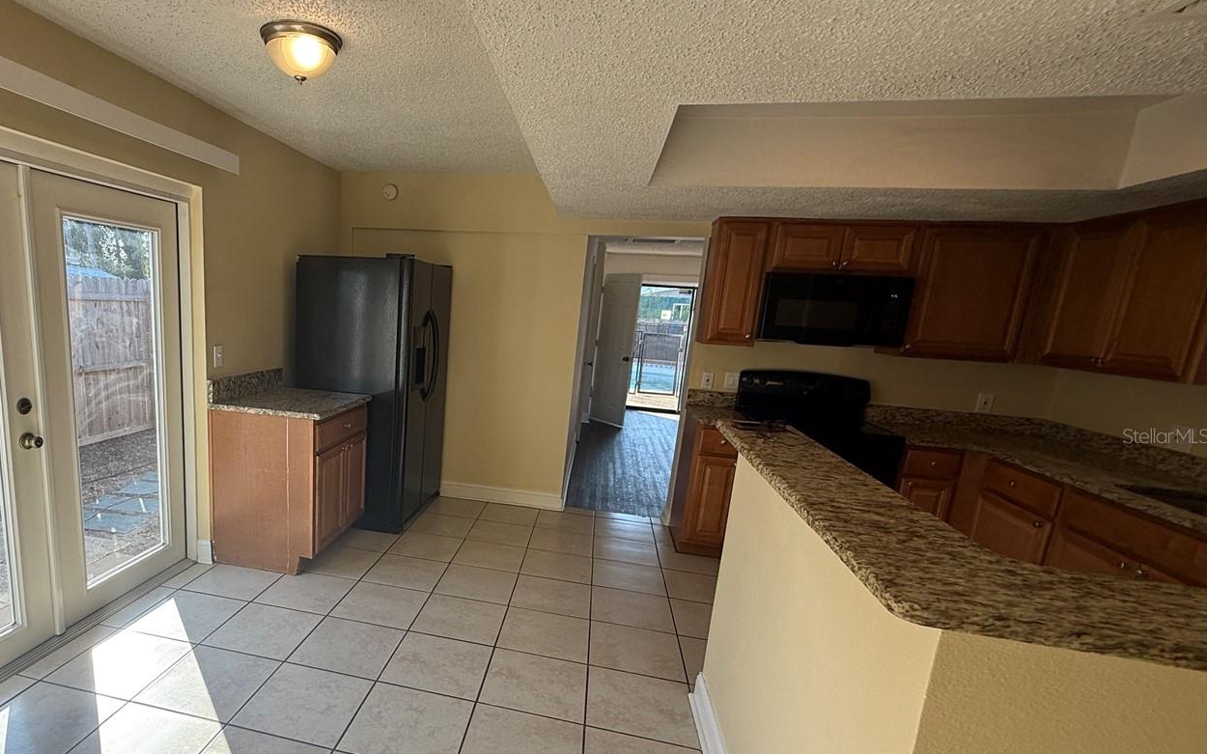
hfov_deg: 86.0
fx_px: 625
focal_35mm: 19
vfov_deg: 61.9
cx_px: 441
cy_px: 435
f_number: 2.2
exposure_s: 1/227
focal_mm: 2.22
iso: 64
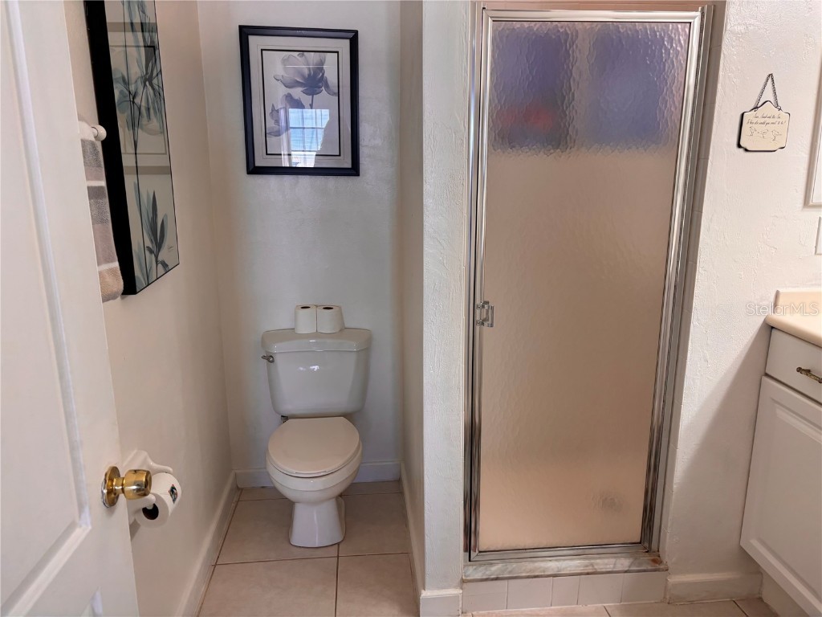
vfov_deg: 53.1
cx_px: 411
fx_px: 617
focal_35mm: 26
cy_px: 308
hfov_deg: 67.3
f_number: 1.6
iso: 125
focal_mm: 5.96
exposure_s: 1/120
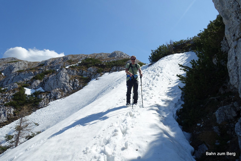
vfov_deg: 53.2
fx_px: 161
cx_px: 120
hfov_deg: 73.7
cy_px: 80
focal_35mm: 24
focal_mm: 8.8
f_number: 4
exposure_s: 1/200
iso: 160
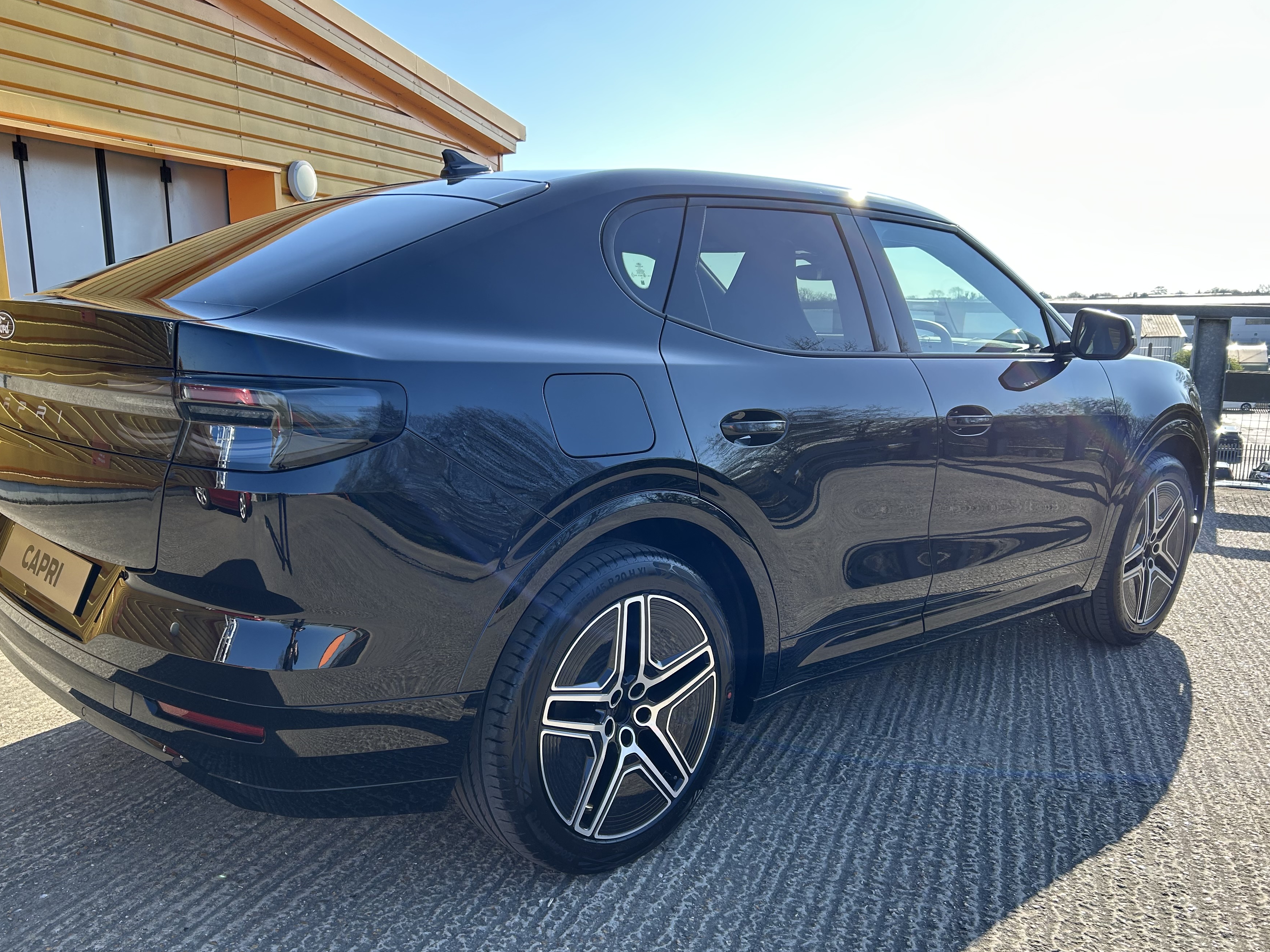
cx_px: 544
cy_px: 541
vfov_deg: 46.7
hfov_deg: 59.7
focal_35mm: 30
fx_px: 1101
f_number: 1.5
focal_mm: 5.7
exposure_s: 1/957
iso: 50
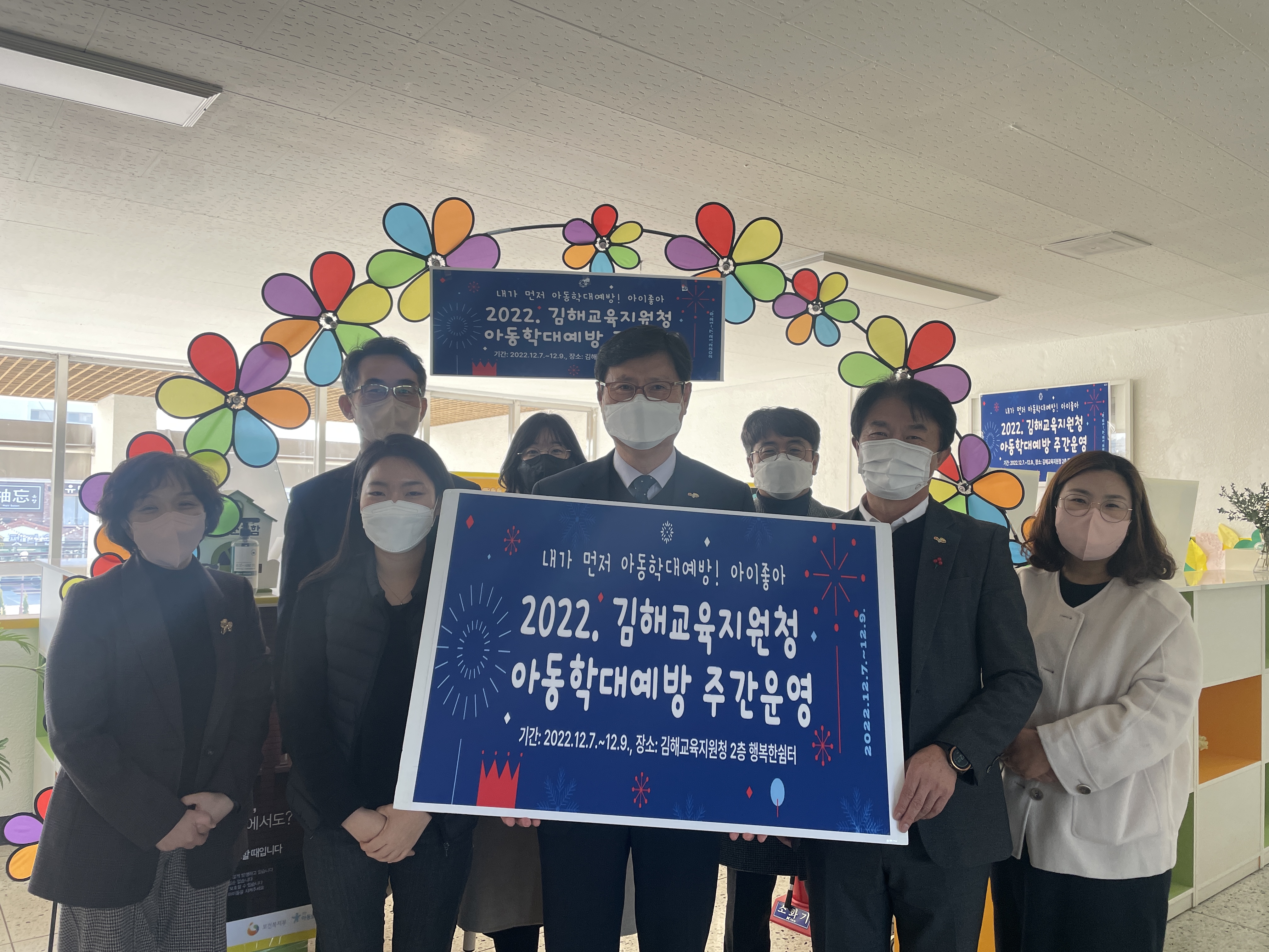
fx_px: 953
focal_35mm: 26
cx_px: 634
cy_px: 476
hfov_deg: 67.3
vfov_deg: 53.1
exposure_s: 1/120
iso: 64
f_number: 1.6
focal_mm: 4.2
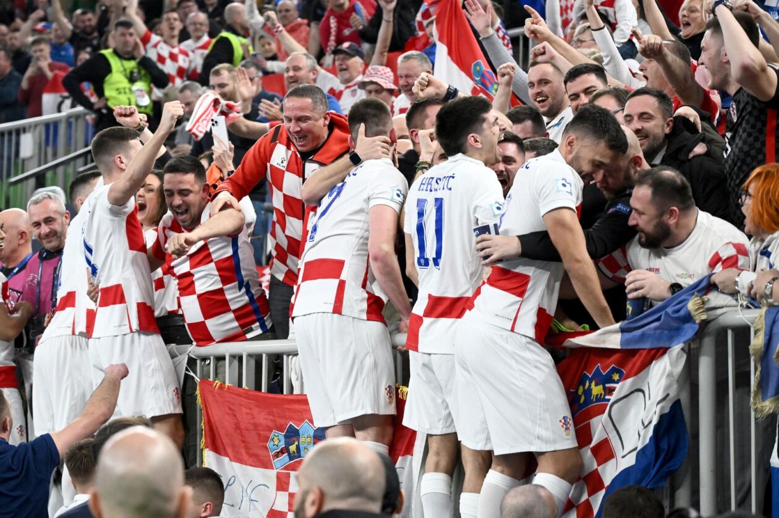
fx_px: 2161
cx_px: 390
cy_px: 259
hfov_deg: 20.4
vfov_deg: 13.7
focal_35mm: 100
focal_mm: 100
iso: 4000
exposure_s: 1/1250
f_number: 4
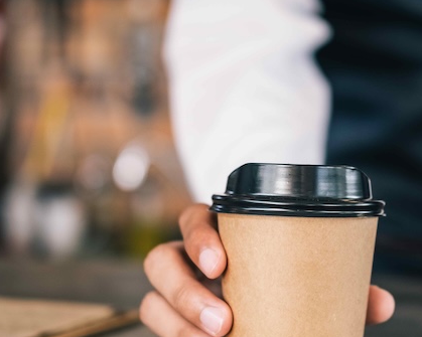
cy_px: 200
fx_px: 1186
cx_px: 248
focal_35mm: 95
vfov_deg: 16.2
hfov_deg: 20.2
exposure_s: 1/60
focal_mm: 35
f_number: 2
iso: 200
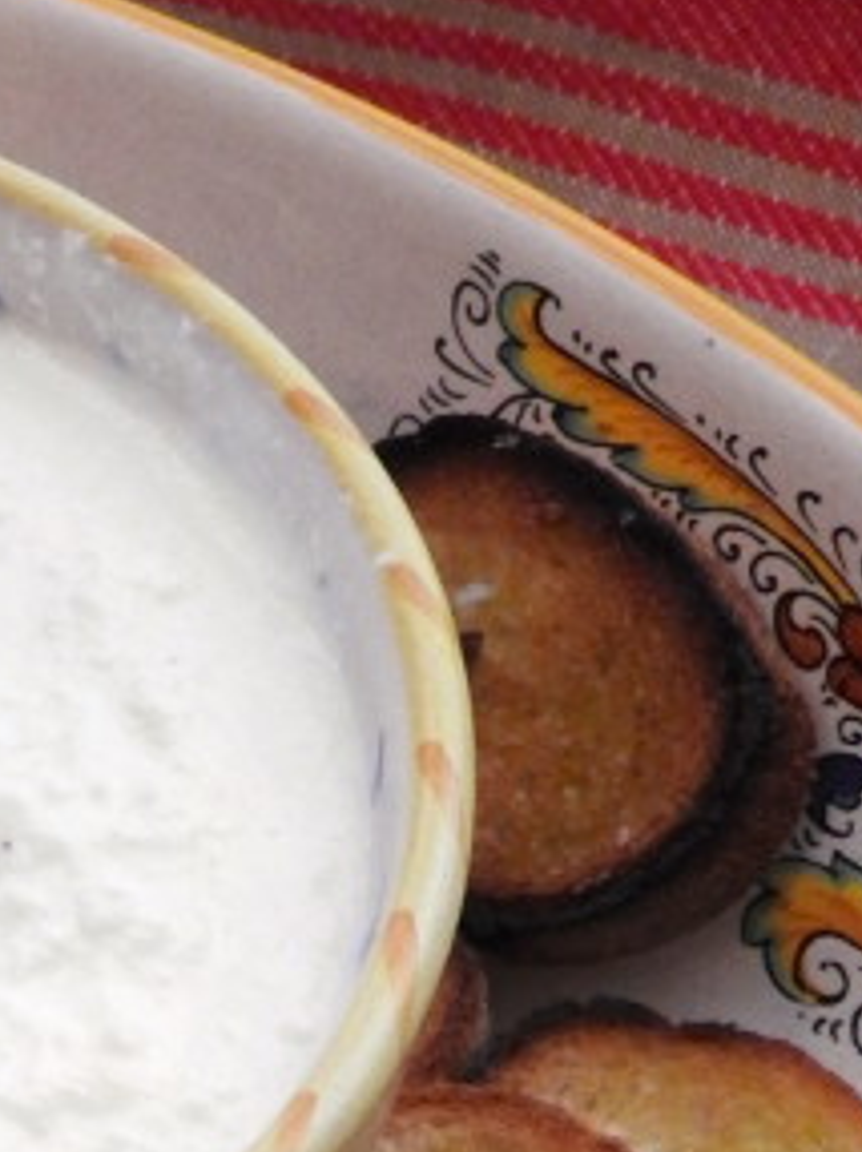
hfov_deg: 6.3
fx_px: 7748
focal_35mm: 233
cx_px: -113
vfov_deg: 8.3
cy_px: 1937
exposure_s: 1/25
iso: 400
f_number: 4.2
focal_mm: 11.6
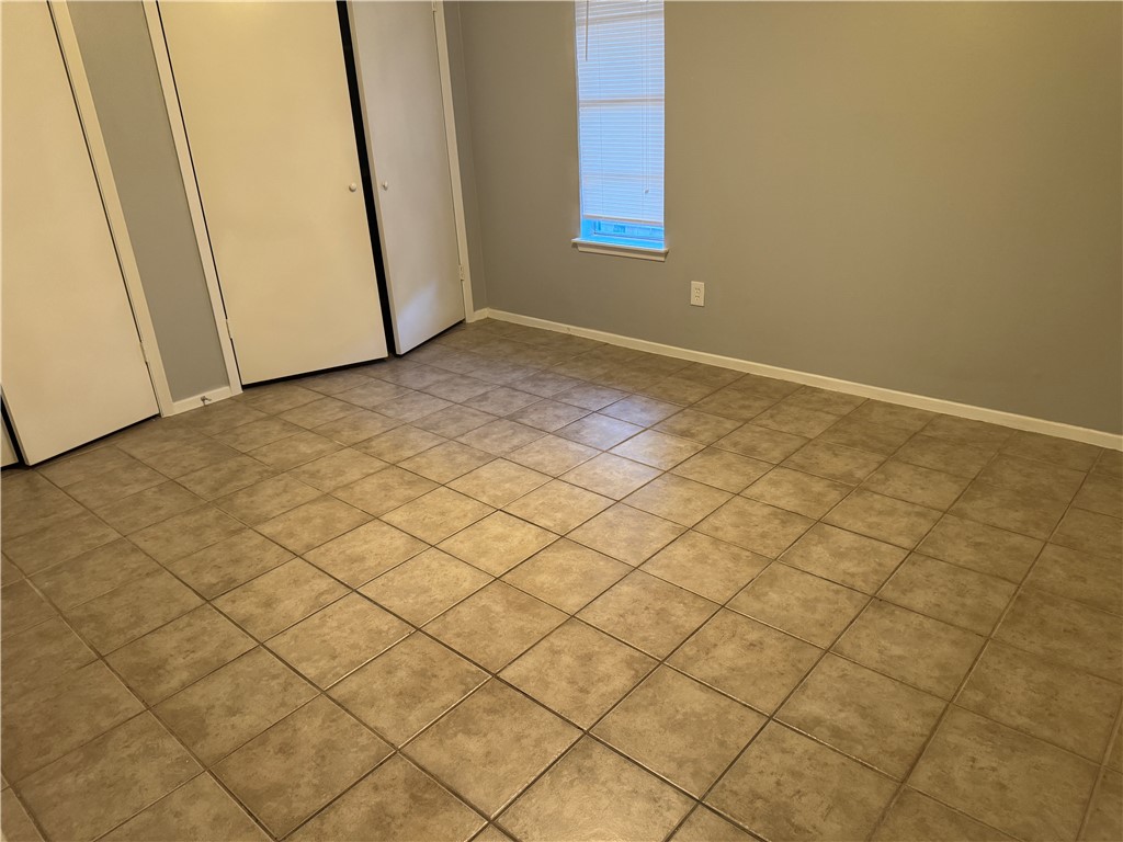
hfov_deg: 71.6
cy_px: 421
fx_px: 779
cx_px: 562
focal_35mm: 24
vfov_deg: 56.8
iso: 320
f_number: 1.78
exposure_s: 1/60
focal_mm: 6.76
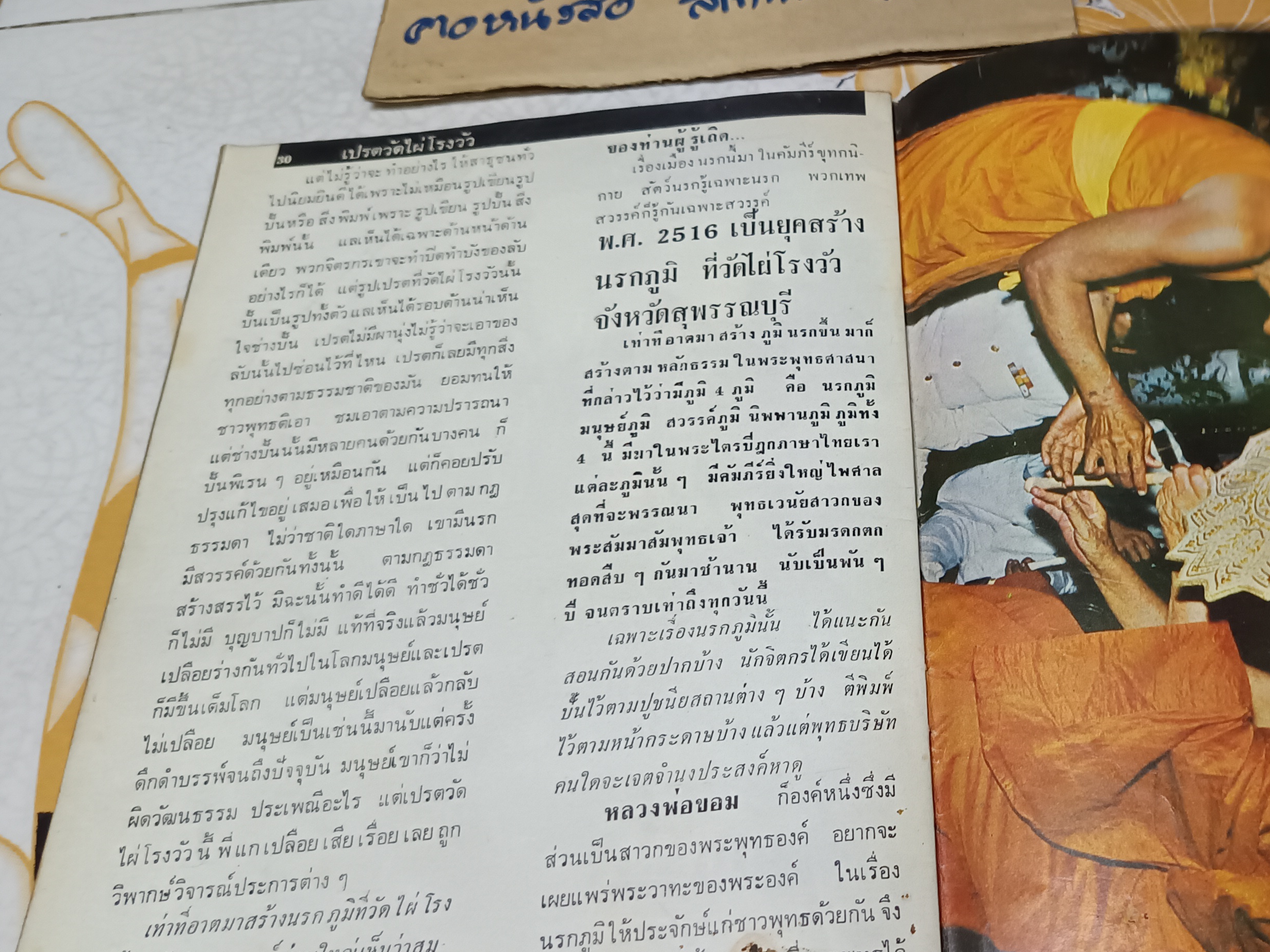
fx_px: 1431
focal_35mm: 39
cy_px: 530
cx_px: 994
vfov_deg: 36.8
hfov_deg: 45.7
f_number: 1.7
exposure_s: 1/33.3
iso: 989
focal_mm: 5.31
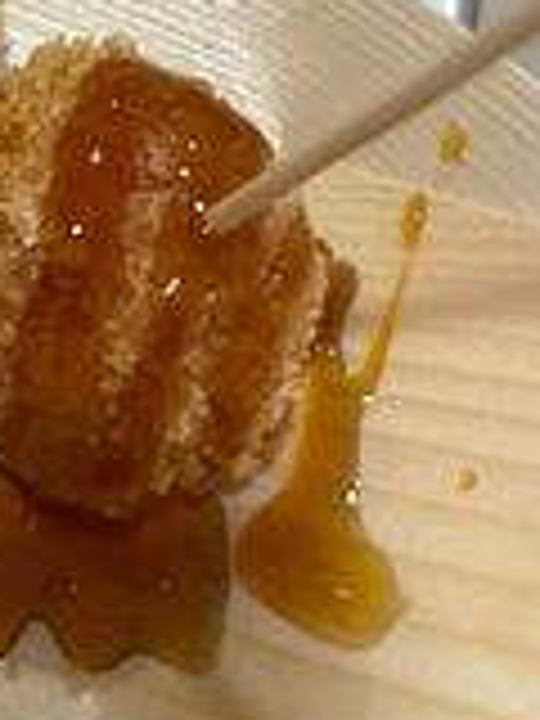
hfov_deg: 21.4
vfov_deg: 27.4
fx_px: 1331
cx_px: -104
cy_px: -94
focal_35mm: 64
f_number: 1.78
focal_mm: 6.86
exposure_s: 1/50
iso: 200
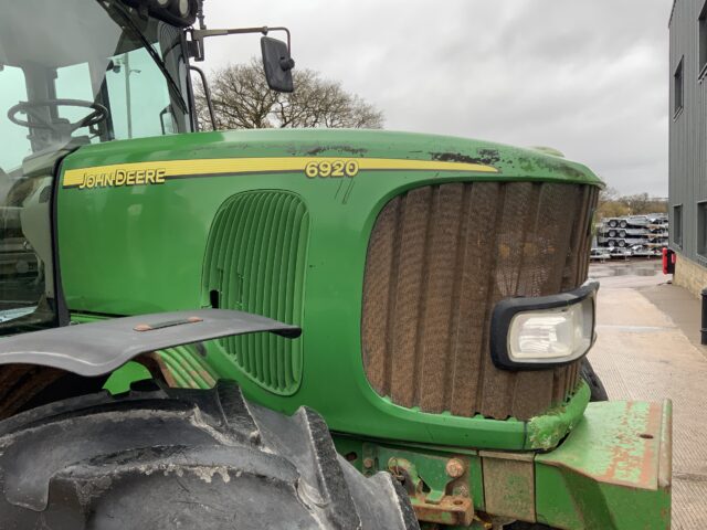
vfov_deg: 48.2
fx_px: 592
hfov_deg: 61.7
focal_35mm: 29
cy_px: 265
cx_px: 354
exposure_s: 1/172
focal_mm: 3
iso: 16
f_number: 1.8
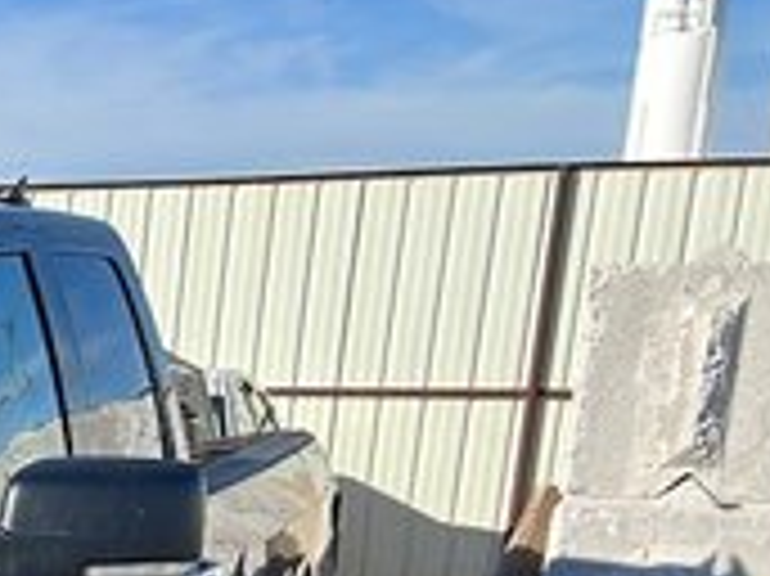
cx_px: -561
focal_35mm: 96
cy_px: 997
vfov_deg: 13.9
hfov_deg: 17.2
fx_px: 2134
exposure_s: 1/2083
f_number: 1.5
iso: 50
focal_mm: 5.7
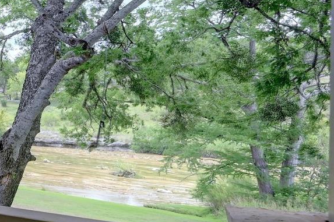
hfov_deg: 23.0
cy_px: 93
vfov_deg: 26.9
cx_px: -254
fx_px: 463
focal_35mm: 50
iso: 1250
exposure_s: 1/400
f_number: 5.6
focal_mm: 14
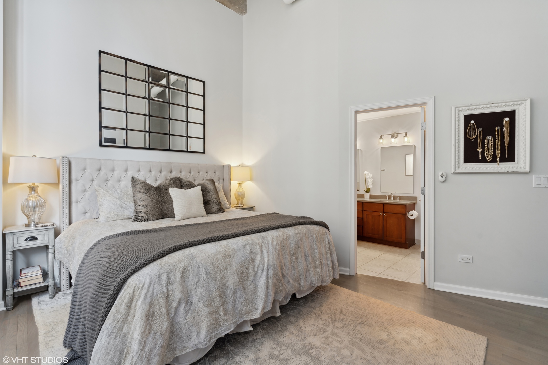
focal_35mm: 16
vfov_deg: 73.7
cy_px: 182
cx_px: 274
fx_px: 244
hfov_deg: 96.7
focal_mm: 16
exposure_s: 1/15
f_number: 8
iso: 320
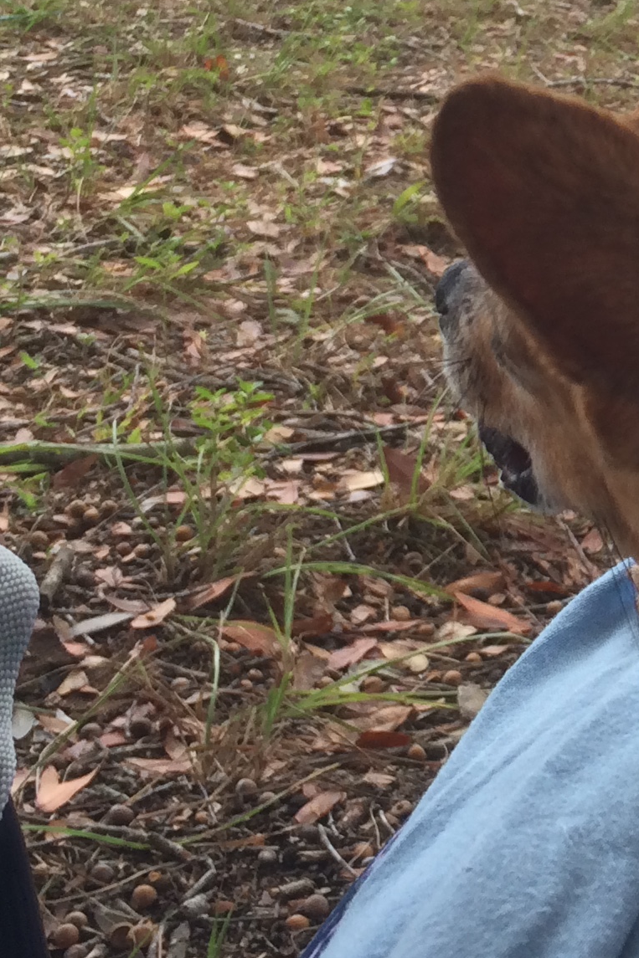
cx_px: 910
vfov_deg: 23.4
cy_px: 238
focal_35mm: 86
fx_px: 2290
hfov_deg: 14.9
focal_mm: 4.15
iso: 32
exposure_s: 1/933
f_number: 2.2
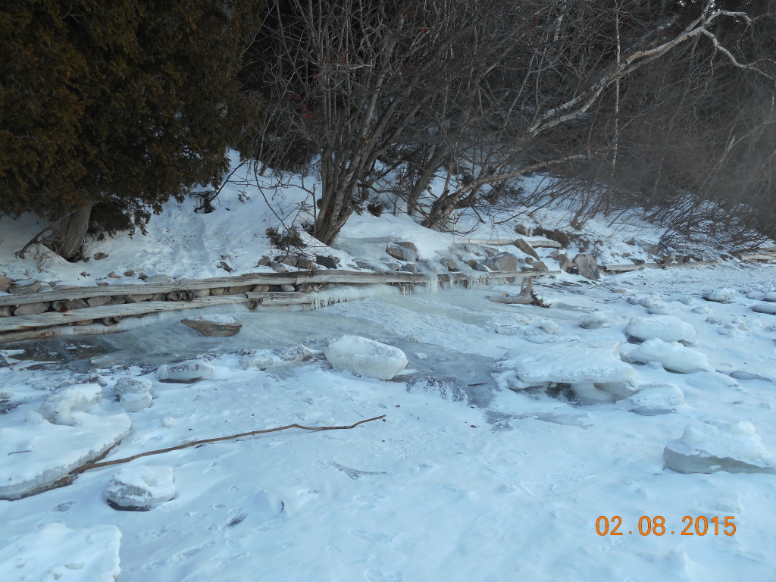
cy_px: 291
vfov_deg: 48.2
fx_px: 650
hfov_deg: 61.7
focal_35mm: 29
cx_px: 388
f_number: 4
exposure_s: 1/100
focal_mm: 5.2
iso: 80
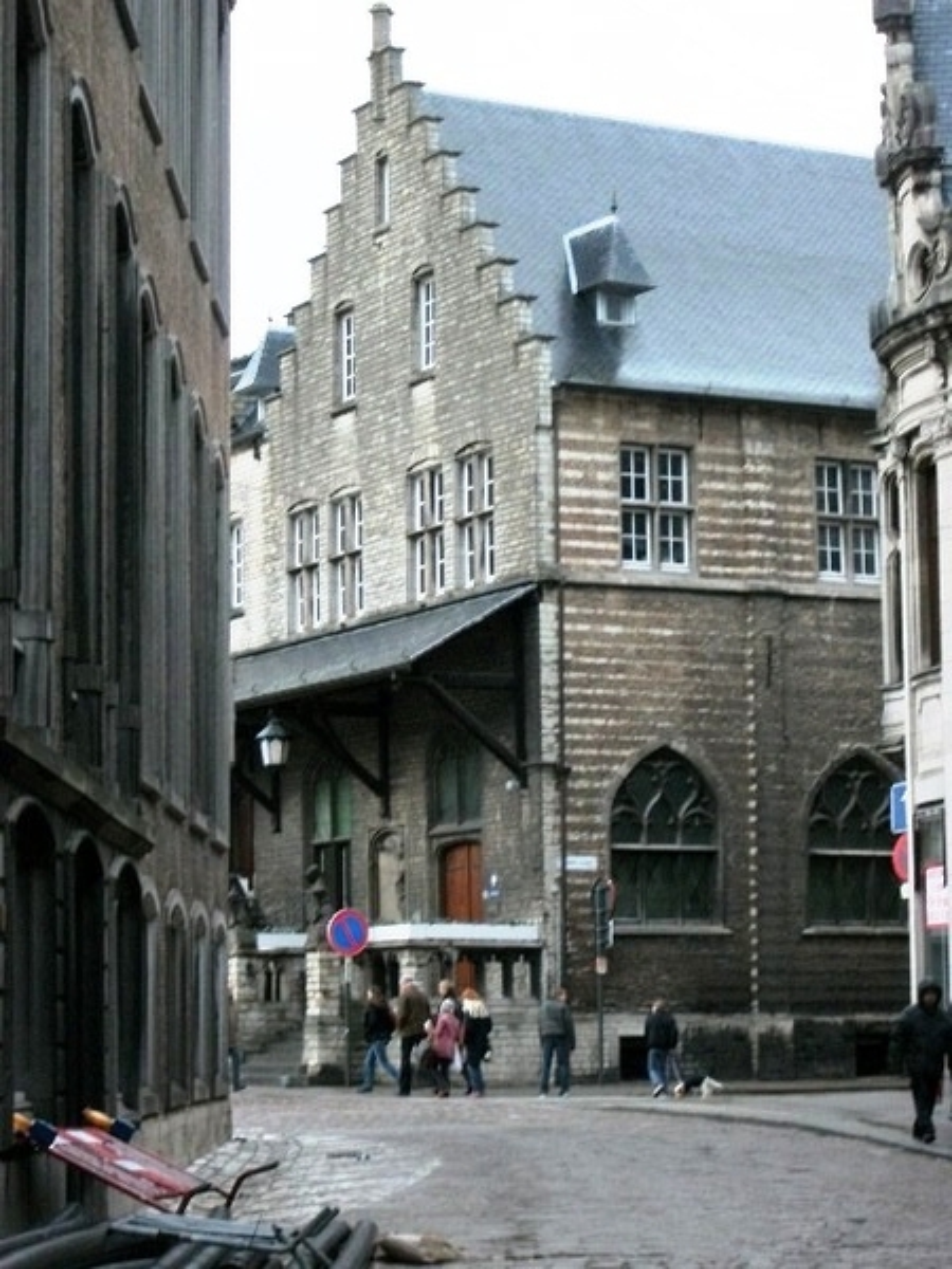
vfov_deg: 20.4
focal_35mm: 96
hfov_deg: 15.4
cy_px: 634
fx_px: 3520
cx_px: 476
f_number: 5.2
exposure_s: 1/80
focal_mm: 17.1
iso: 250
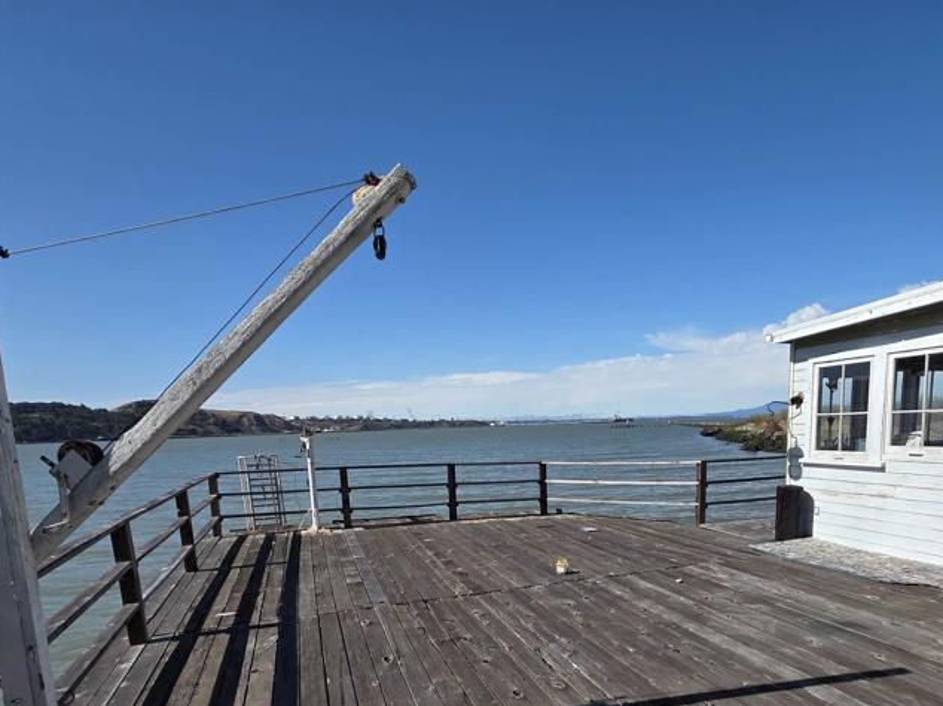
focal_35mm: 21
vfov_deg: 59.9
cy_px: 532
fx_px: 572
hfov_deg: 78.4
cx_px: 549
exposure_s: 1/3194
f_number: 1.9
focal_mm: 2.2
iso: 40
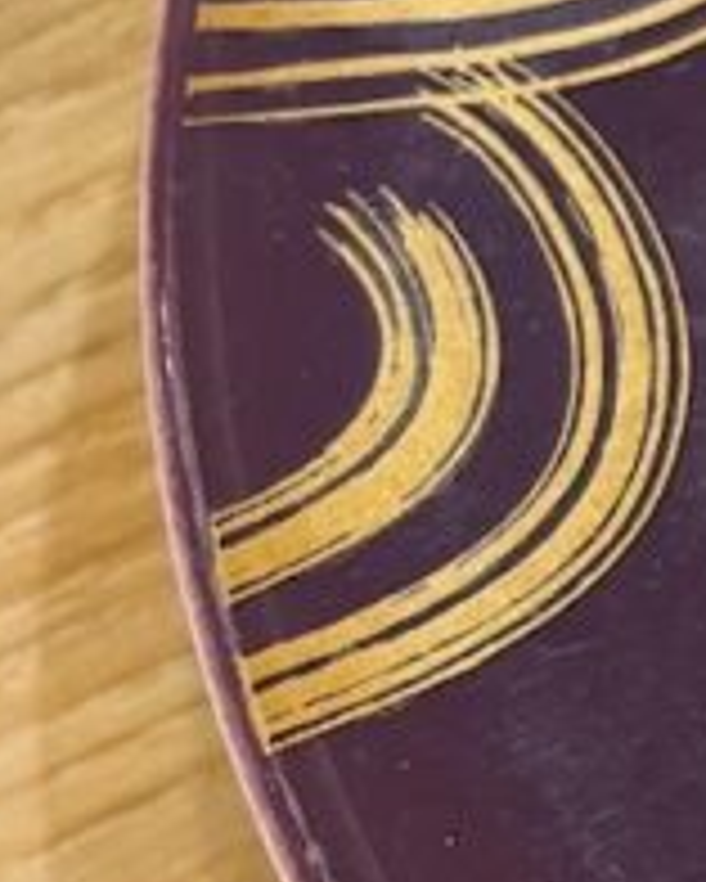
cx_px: 2208
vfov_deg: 7.3
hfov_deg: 5.5
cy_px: 234
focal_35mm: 265
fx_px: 6916
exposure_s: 1/100
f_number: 1.6
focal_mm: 5.96
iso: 50
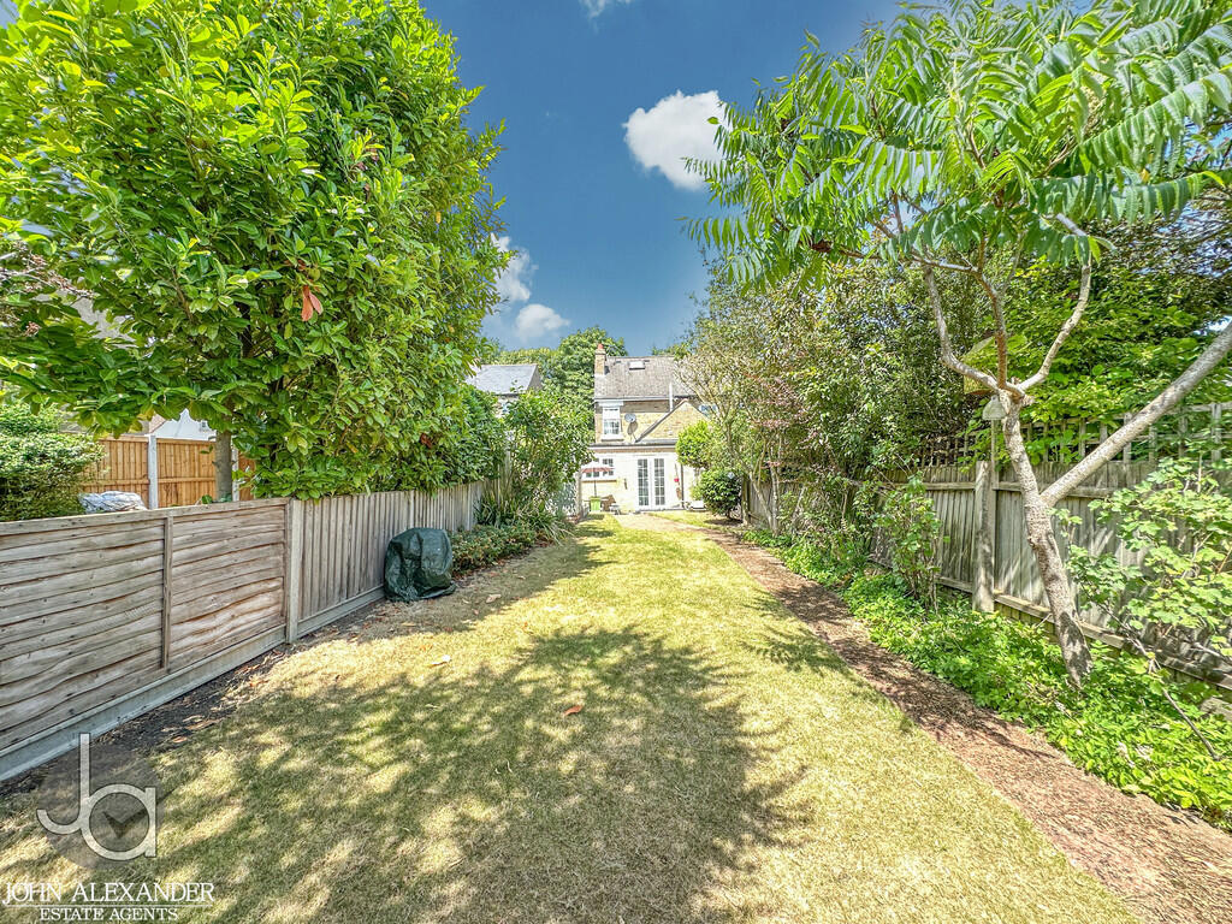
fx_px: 498
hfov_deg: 102.1
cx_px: 616
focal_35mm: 14
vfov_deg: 85.7
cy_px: 462
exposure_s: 1/110
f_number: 2.2
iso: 40
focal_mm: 2.22
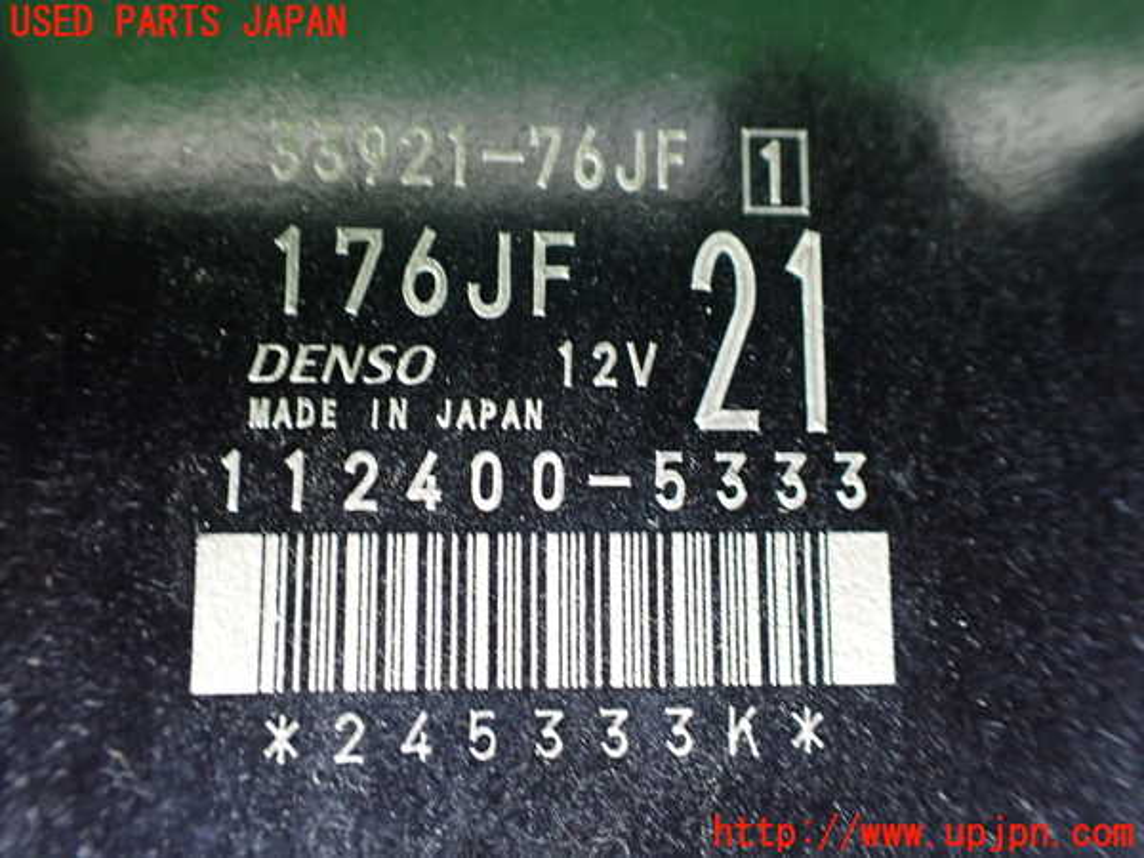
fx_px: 991
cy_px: 429
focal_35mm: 30
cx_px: 572
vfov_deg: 46.8
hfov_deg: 60.0
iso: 800
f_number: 2.3
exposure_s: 1/30
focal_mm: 5.4
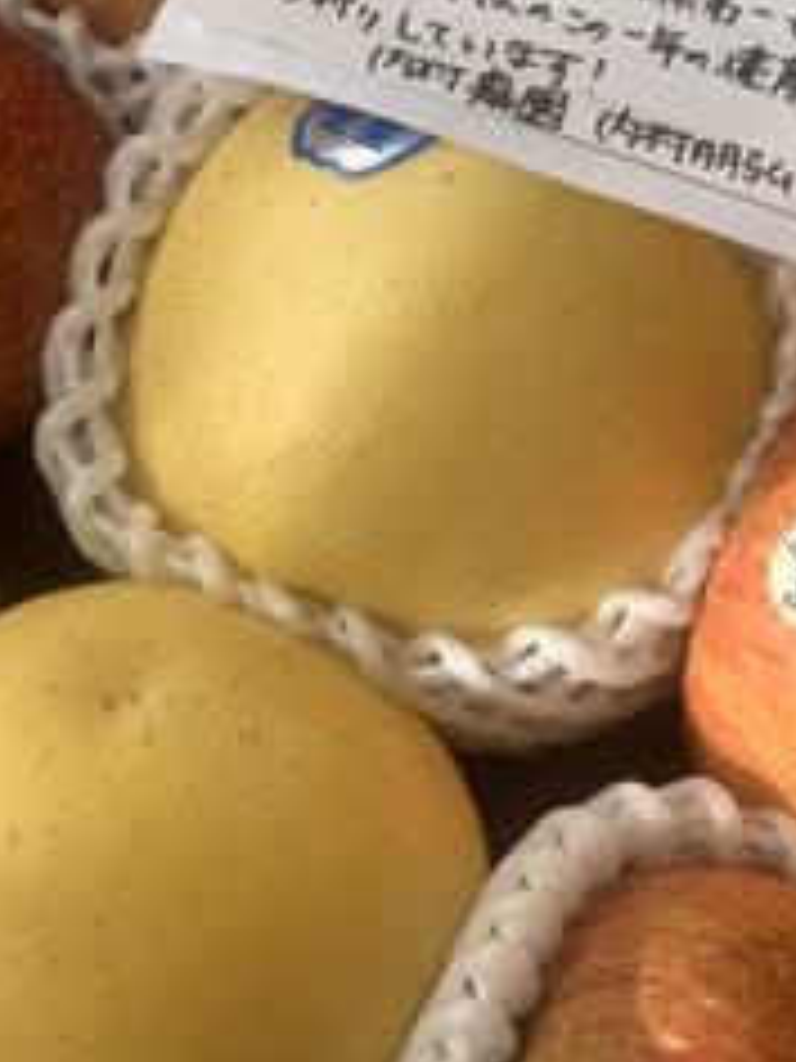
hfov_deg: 16.8
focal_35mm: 88
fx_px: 2698
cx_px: 481
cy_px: 279
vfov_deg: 22.1
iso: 16
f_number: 2.4
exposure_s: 1/122
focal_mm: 6
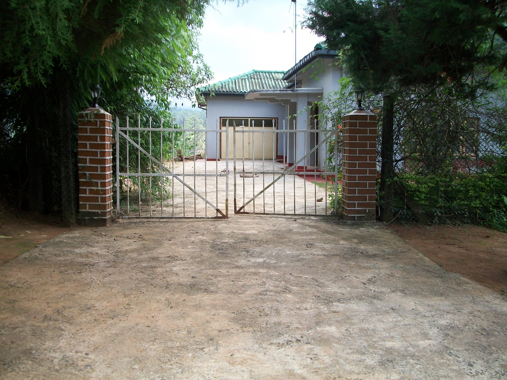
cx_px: 254
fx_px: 469
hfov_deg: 56.8
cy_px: 190
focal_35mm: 32
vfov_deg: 44.2
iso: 80
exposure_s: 1/250
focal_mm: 5.7
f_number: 2.9
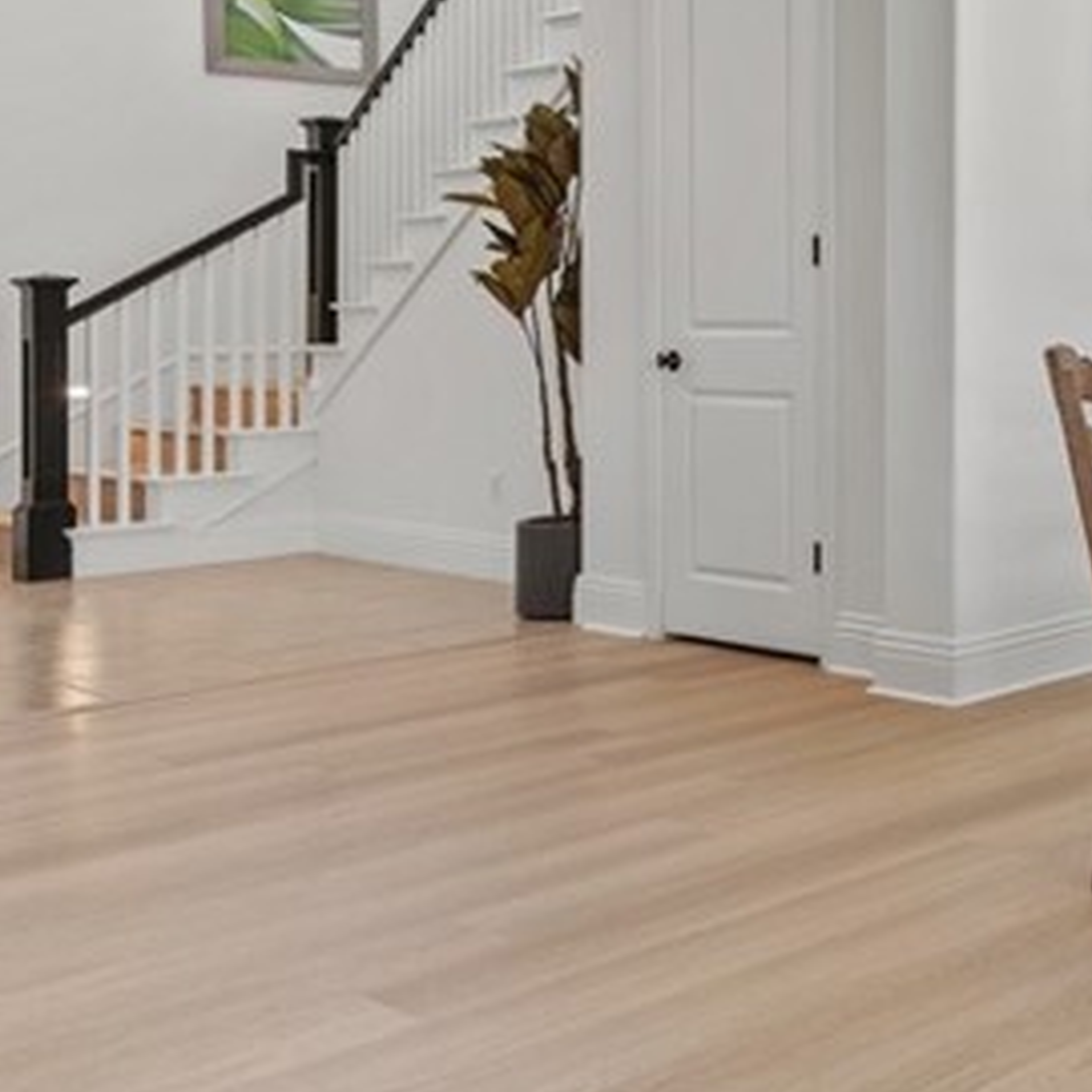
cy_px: 324
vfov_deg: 37.0
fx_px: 1606
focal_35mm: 45
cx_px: 1543
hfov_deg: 28.2
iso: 400
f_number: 6.3
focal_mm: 14
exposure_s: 1/15
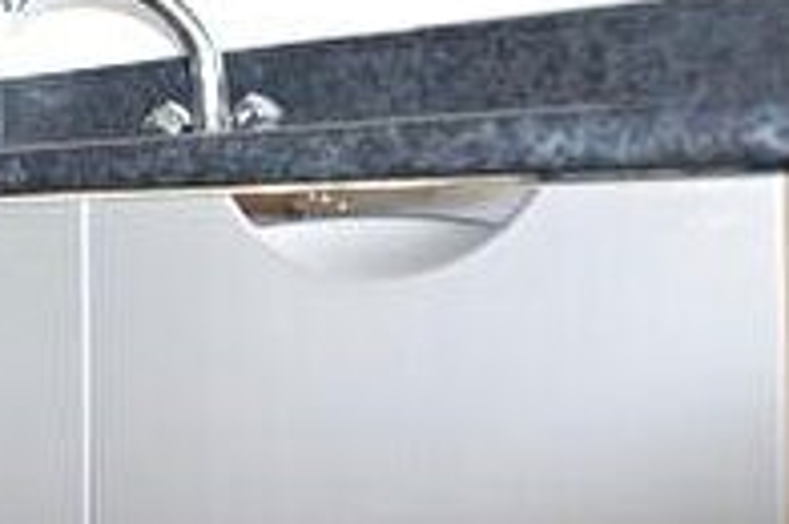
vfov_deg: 19.4
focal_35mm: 70
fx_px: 1527
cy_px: 250
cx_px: -584
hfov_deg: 21.0
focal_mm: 13
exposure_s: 1/60
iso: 450
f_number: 4
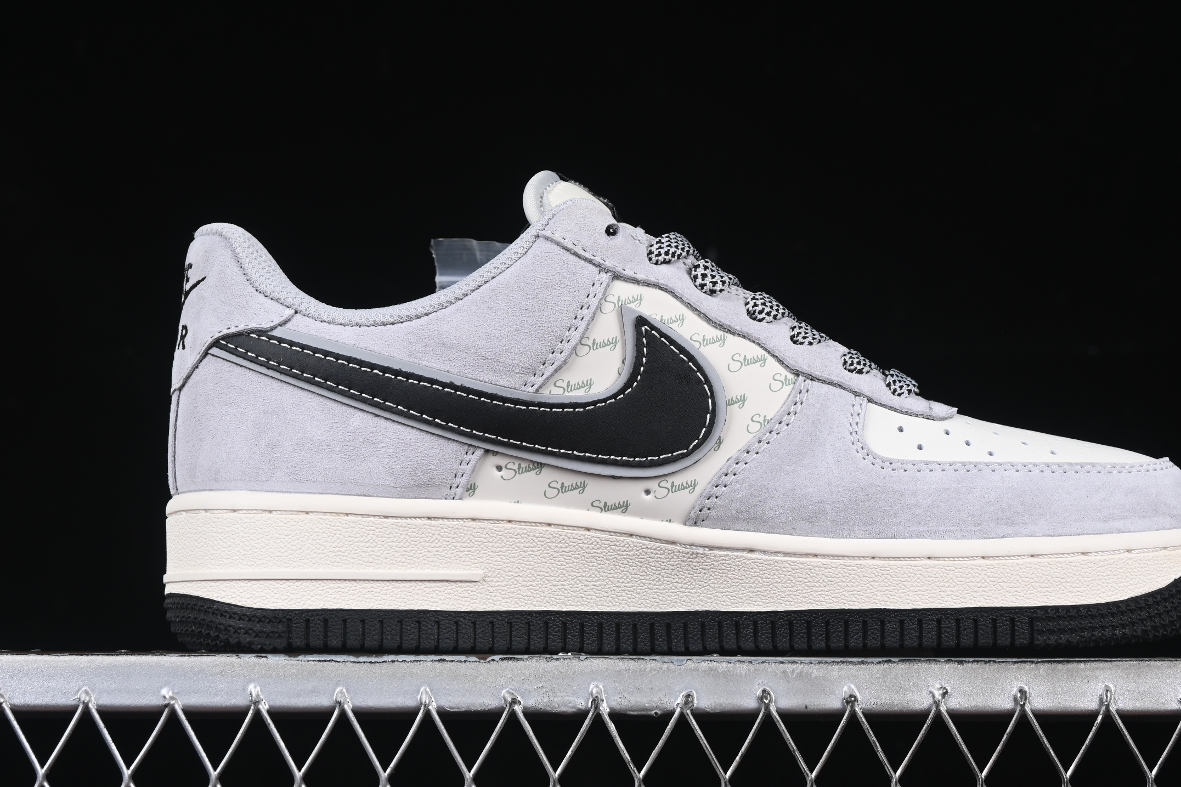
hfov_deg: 21.0
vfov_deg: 14.1
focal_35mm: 97
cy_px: 336
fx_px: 3182
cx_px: 671
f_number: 8
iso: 160
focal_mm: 50
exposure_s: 1/80
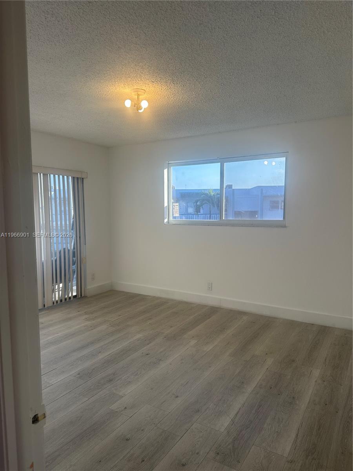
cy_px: 236
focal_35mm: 24
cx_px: 176
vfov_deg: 71.6
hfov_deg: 56.8
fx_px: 326
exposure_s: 1/356
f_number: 1.78
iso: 80
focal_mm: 6.86
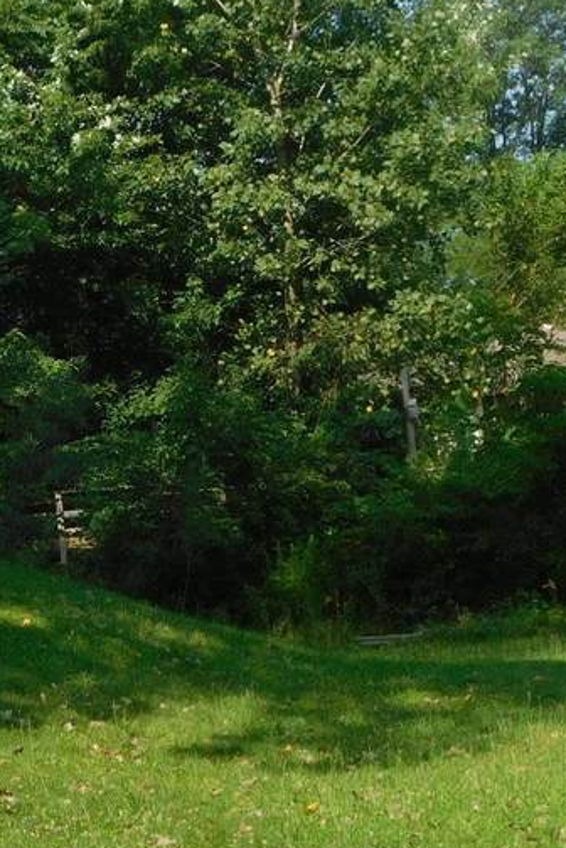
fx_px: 2802
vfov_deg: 17.1
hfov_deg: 11.4
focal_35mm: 119
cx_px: -3
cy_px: 278
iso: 125
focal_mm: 8
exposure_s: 1/800
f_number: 3.7
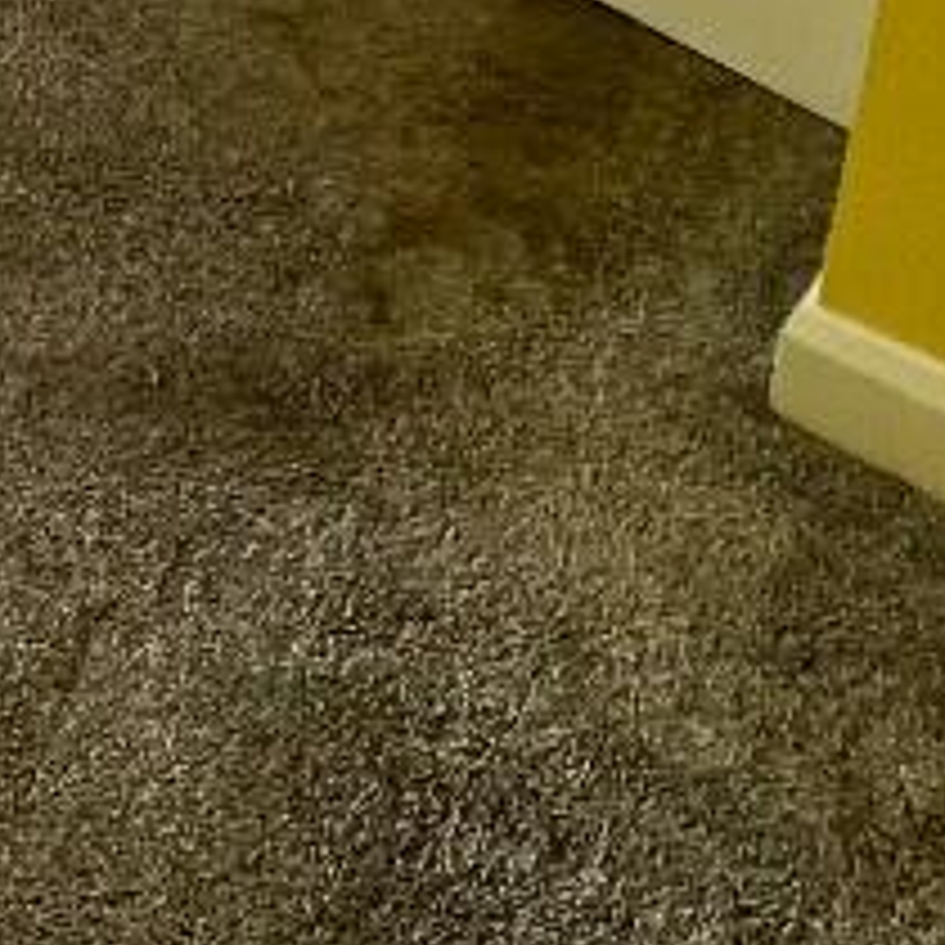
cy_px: -738
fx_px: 1730
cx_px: -612
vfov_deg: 21.1
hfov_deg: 22.5
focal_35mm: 56
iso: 64
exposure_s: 1/99
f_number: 1.8
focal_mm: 1.57
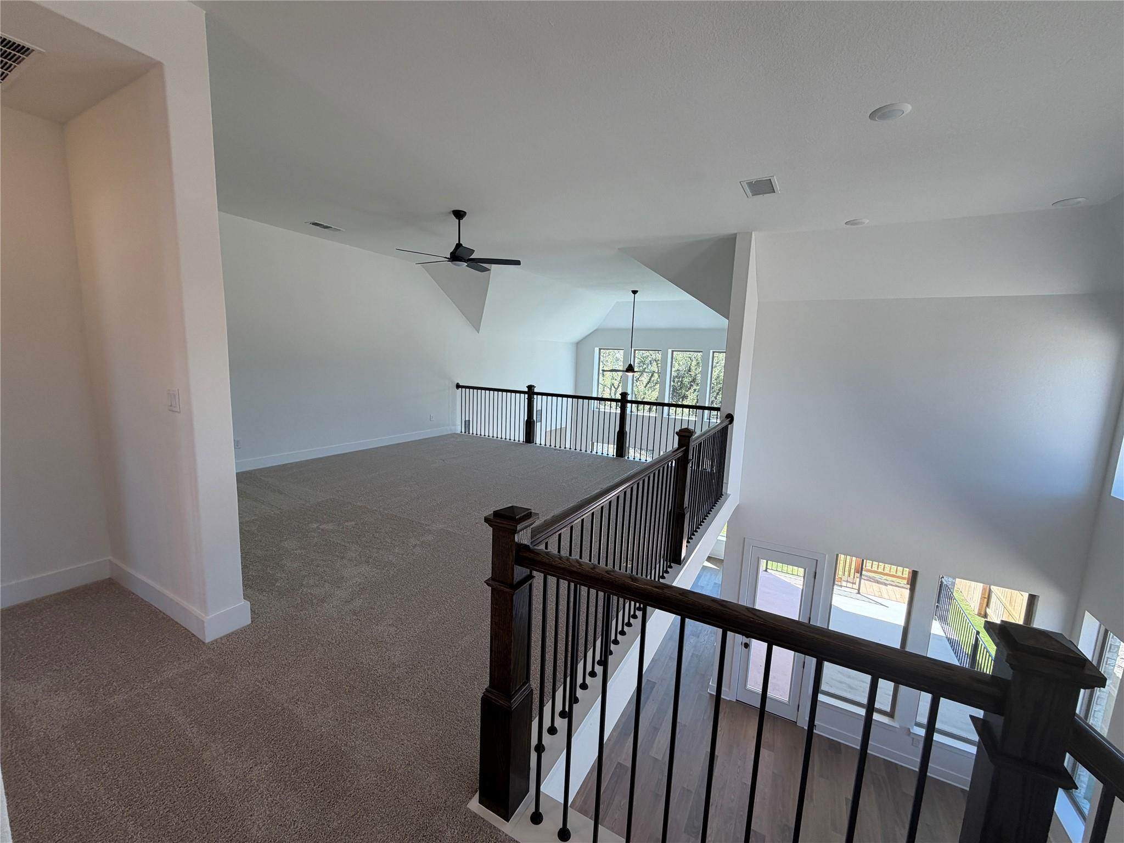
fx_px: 455
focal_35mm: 14
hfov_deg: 102.1
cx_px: 562
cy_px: 422
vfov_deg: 85.7
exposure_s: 1/120
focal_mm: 2.22
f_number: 2.2
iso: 50
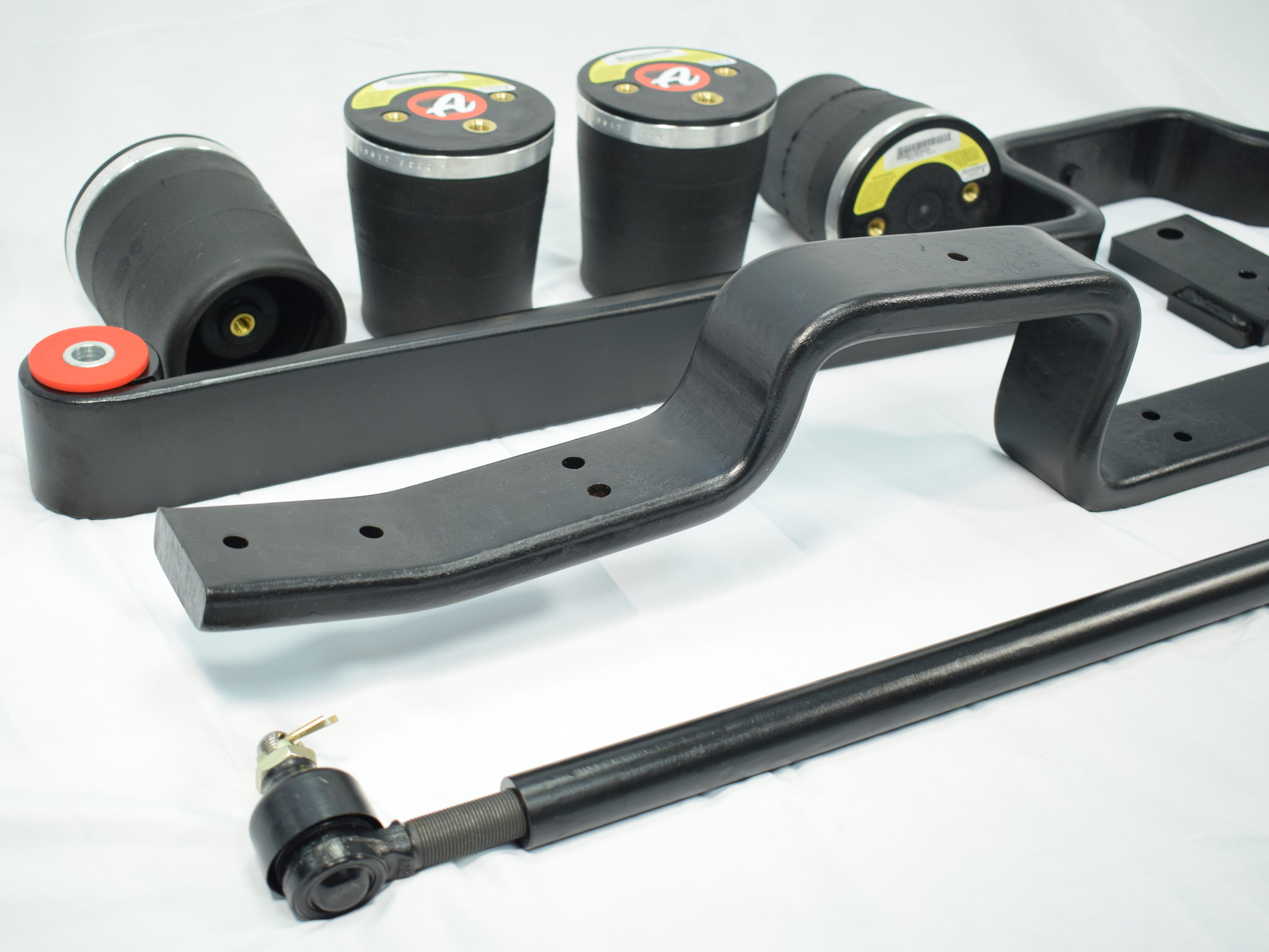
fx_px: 1686
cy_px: 478
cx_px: 555
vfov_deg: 31.5
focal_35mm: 46
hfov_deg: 41.2
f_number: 4.2
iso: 640
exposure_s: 1/50
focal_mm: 28
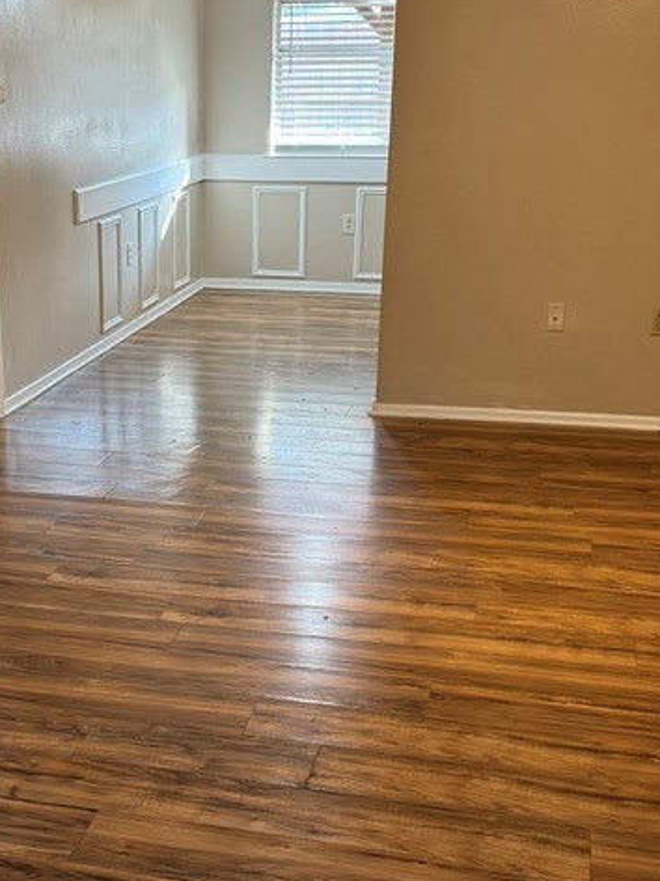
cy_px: 495
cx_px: 190
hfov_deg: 27.7
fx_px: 1324
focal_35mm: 52
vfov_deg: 36.8
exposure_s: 1/60
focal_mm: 6.76
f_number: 1.78
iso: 200
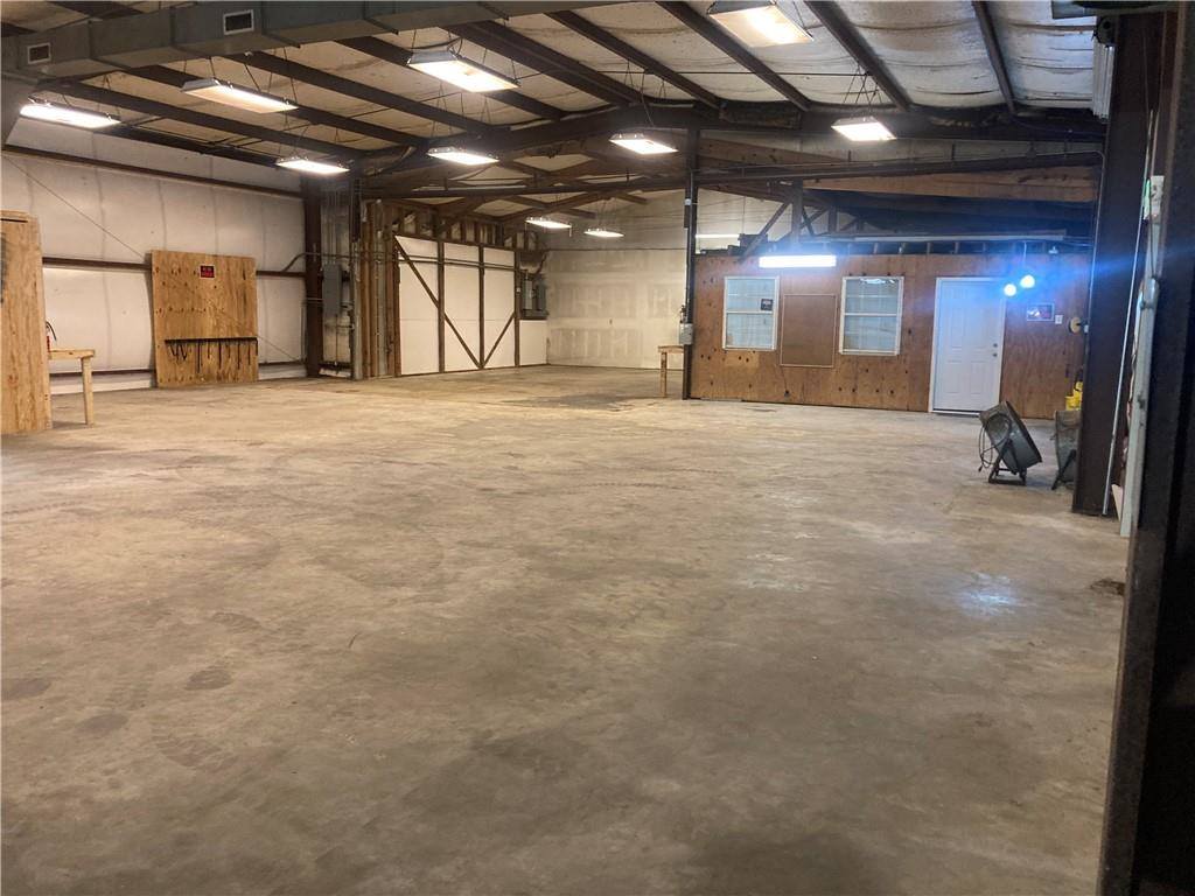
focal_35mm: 28
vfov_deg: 49.7
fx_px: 967
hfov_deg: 63.4
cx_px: 598
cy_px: 448
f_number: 1.8
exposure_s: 1/60
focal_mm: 3.99
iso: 320
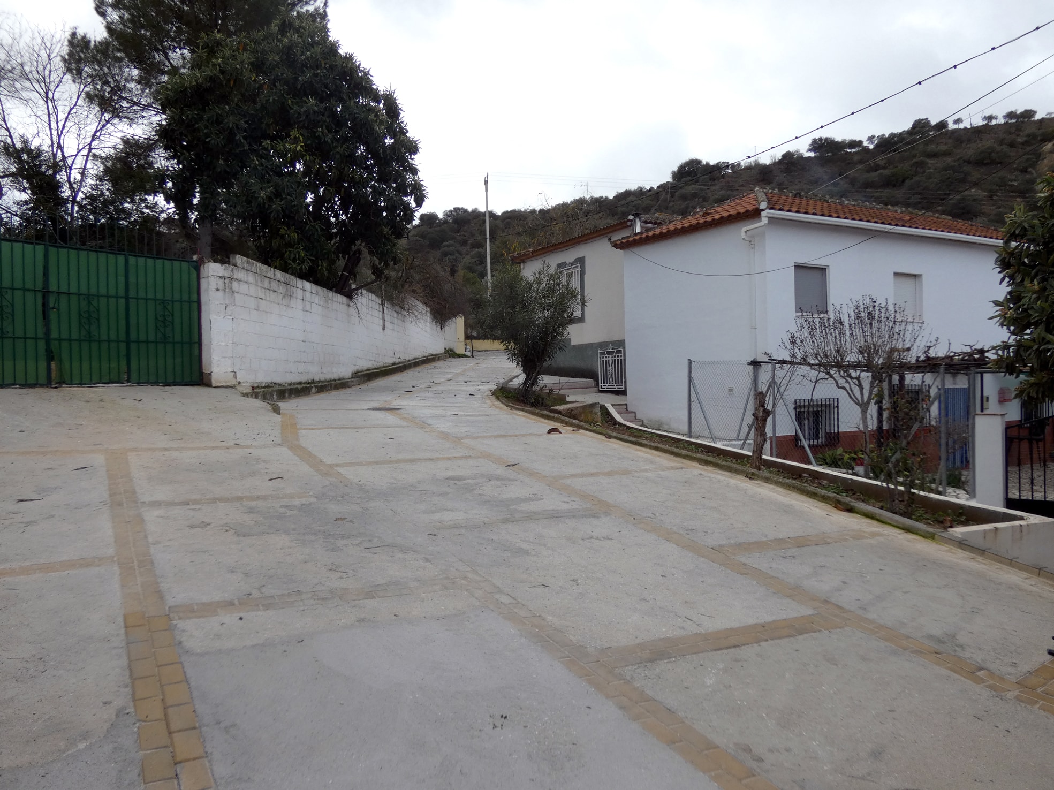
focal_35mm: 26
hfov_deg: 67.3
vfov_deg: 53.0
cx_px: 527
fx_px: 792
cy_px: 395
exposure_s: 1/800
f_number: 3.1
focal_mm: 4.6
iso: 80
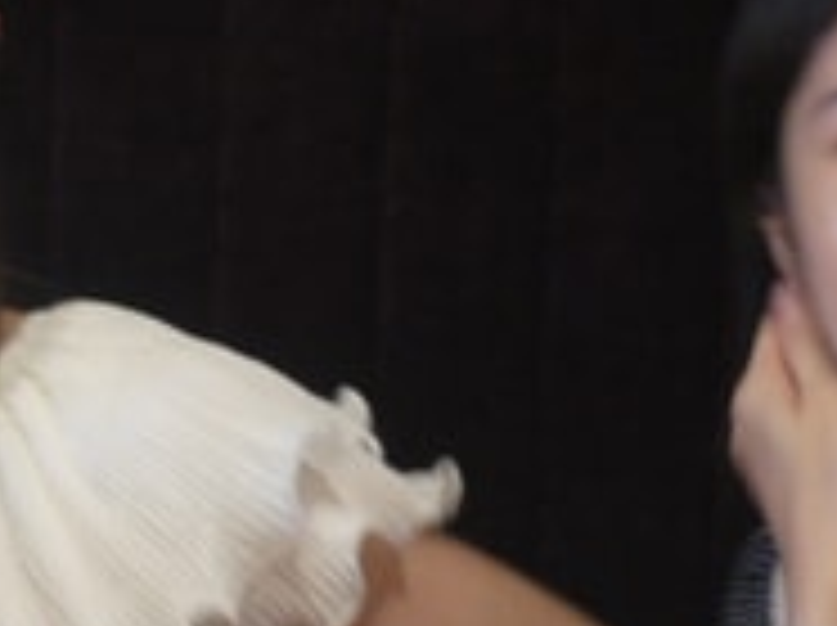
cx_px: 63
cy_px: 396
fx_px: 3332
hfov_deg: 14.2
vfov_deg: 10.7
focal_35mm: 138
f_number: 1.7
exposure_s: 1/30
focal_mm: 20
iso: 400
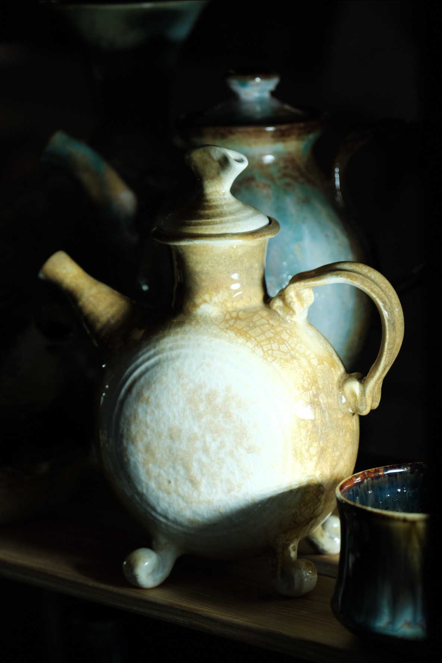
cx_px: 221
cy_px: 332
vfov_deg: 17.1
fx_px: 2210
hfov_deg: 11.4
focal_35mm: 120
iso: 1250
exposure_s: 1/1000
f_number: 4
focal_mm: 80
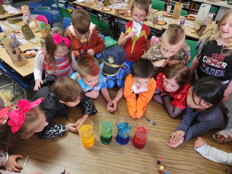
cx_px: 116
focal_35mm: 23
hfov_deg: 73.9
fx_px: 154
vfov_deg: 58.9
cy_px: 87
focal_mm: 5.4
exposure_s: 1/120
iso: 320
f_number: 1.8
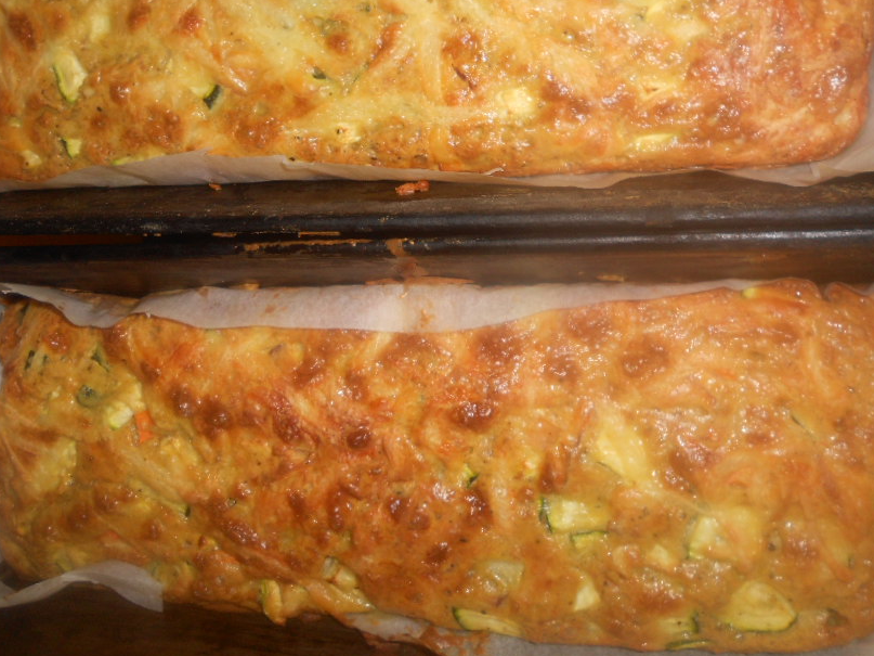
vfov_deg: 42.6
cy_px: 246
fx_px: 833
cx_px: 387
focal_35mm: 33
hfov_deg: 55.2
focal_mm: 4.6
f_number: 8
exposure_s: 1/25
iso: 100
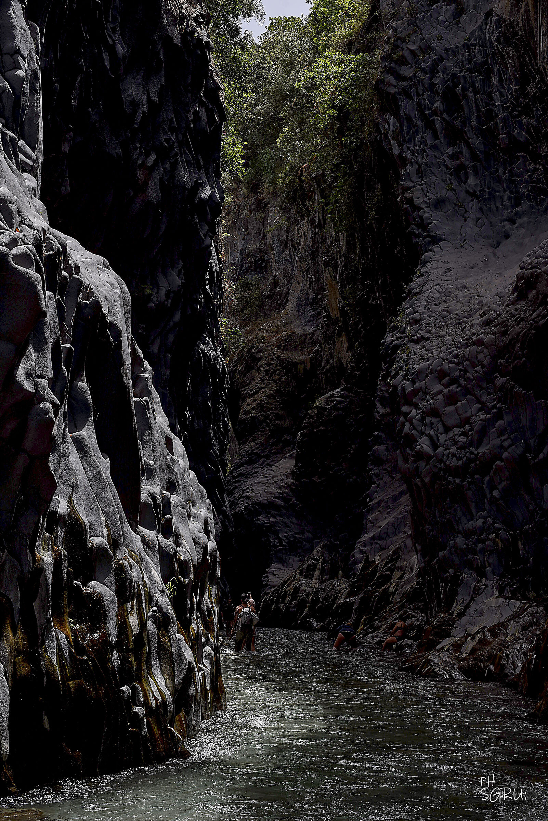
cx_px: 274
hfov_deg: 27.0
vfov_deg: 39.6
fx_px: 1141
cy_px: 410
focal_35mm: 50
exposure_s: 1/200
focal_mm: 50
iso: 100
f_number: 9
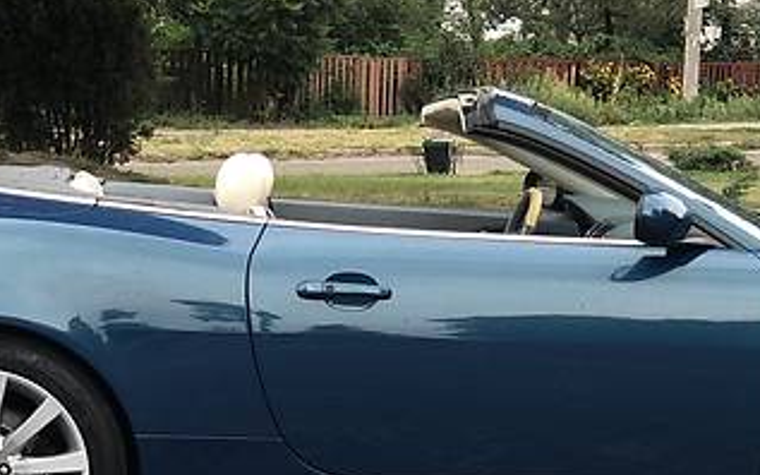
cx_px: 477
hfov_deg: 15.0
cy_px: 475
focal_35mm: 139
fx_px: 2879
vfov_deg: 9.4
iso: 25
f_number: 2.4
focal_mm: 6
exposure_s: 1/60
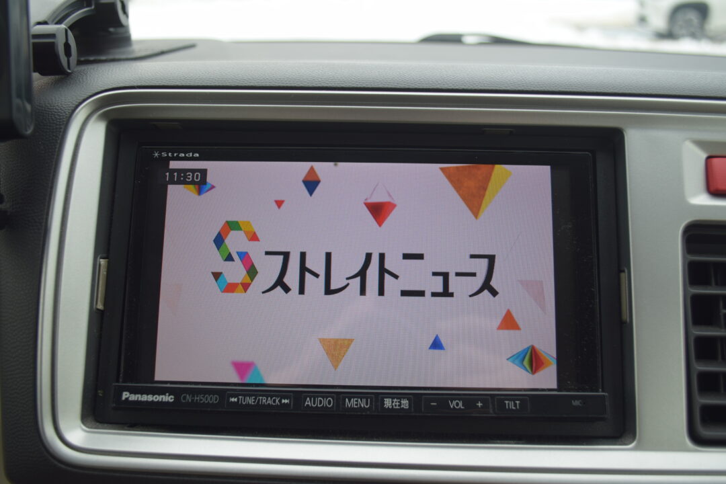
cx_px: 363
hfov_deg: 57.2
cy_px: 242
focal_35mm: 33
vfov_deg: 40.0
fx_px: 665
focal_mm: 22
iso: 200
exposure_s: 1/200
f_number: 3.8
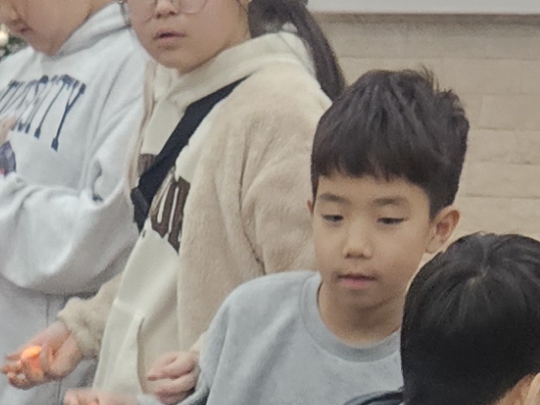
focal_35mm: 163
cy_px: 1001
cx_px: -41
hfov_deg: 11.9
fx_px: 2543
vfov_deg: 8.3
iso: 200
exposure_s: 1/120
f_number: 1.8
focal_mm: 5.4
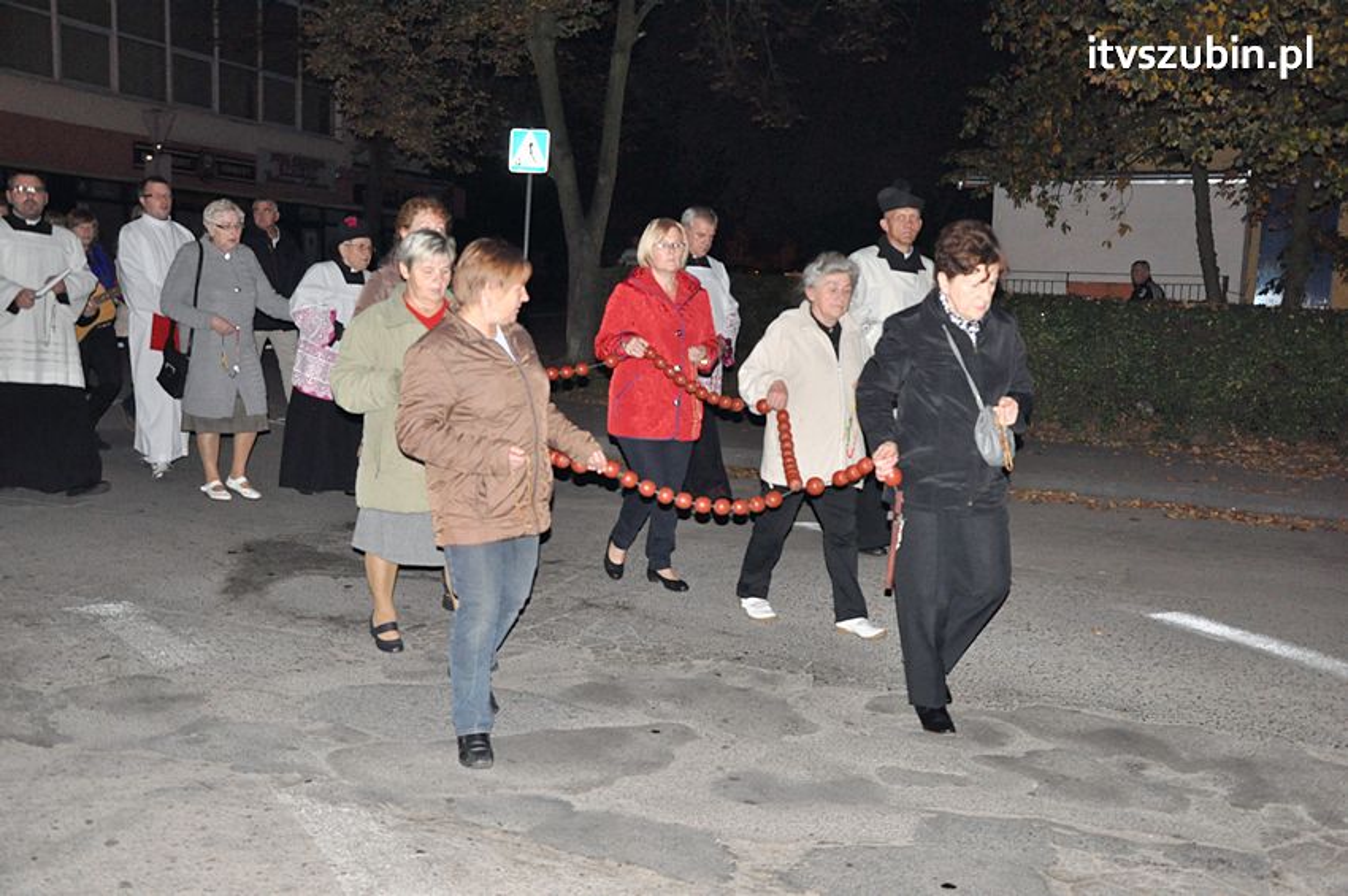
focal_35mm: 38
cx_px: 674
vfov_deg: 35.4
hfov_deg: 51.3
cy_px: 448
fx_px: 1403
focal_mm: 25
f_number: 5
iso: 2000
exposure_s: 1/60
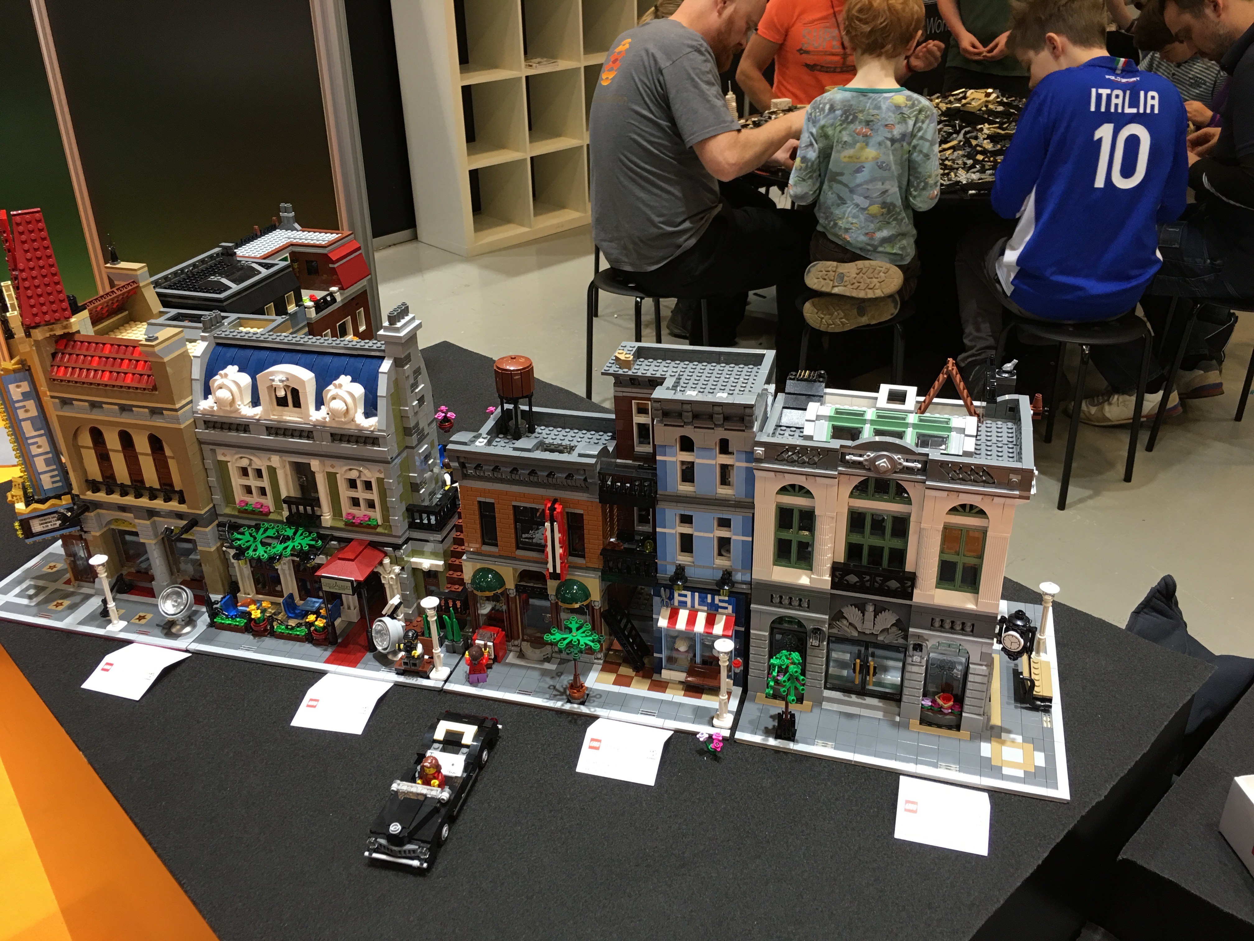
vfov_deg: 48.2
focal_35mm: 29
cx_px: 627
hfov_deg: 61.7
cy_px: 470
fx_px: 1051
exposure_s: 1/17
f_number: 2.2
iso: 50
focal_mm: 4.15
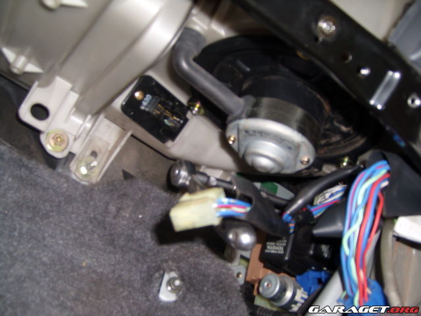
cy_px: 158
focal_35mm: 35
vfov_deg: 40.7
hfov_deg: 52.6
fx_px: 426
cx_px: 210
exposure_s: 1/30
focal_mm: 5.8
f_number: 2.8
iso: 50
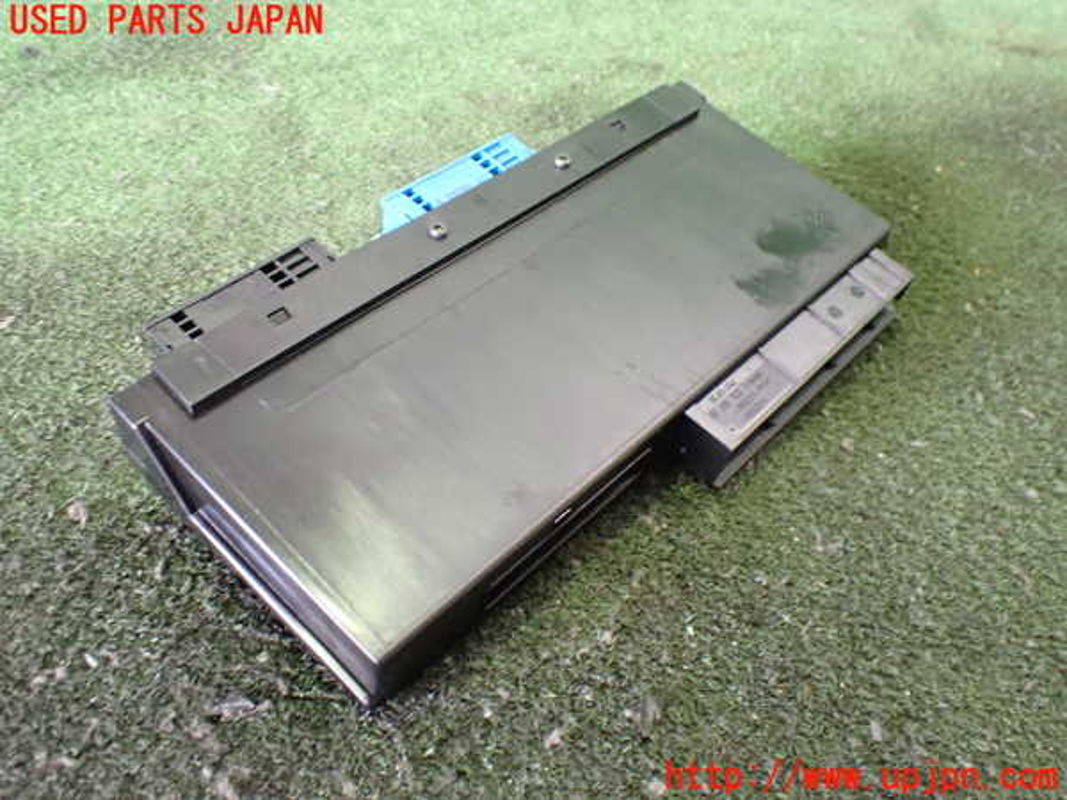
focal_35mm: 30
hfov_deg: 60.0
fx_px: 925
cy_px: 400
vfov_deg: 46.8
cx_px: 534
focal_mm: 5.4
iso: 800
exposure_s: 1/40
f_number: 2.3
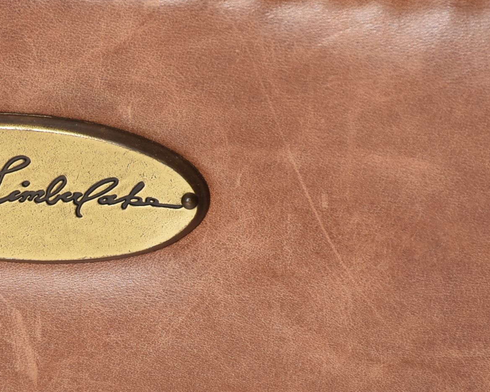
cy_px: 279
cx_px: 17
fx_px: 7310
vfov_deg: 3.1
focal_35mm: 504
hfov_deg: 3.8
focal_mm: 140
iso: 200
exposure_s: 1/125
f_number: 9
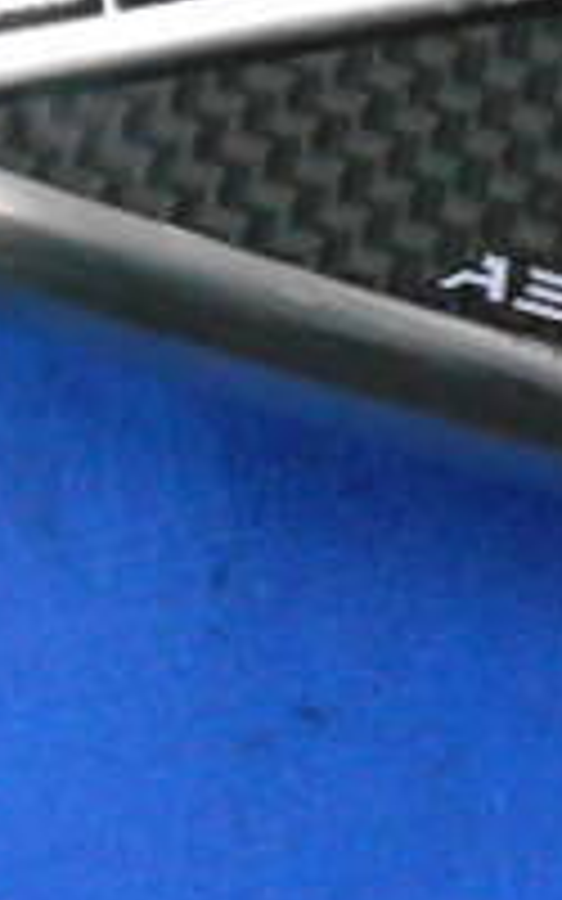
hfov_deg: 14.8
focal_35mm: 88
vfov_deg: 23.1
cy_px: 130
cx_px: 445
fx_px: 2157
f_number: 3.2
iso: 800
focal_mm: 4.6
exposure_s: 1/100
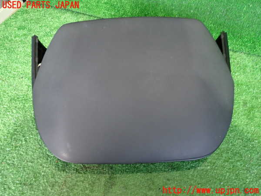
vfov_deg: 44.2
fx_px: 241
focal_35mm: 32
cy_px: 98
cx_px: 130
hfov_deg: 56.8
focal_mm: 5.79
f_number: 2.4
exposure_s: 1/30
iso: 800
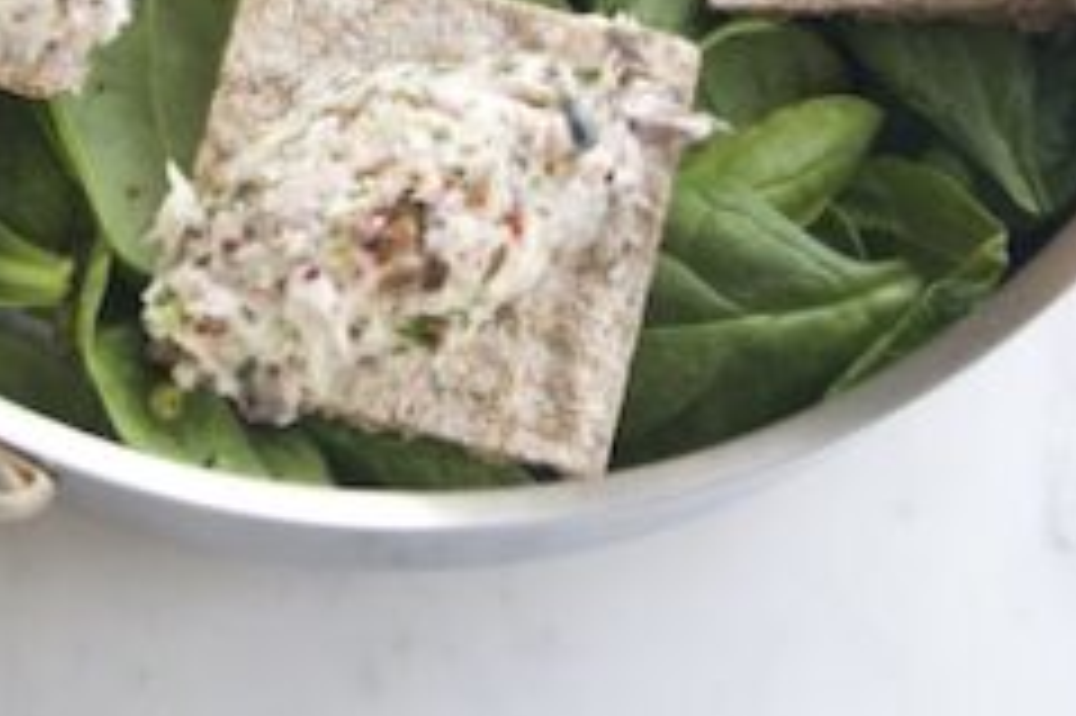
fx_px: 4898
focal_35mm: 164
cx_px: -41
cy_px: -401
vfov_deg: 8.2
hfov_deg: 12.4
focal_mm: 34
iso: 2200
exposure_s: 1/125
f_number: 4.2
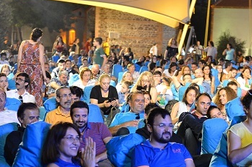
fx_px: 1000
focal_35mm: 143
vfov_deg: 9.5
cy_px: 140
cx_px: 180
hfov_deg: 14.3
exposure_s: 1/20
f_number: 4
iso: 2000
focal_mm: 66
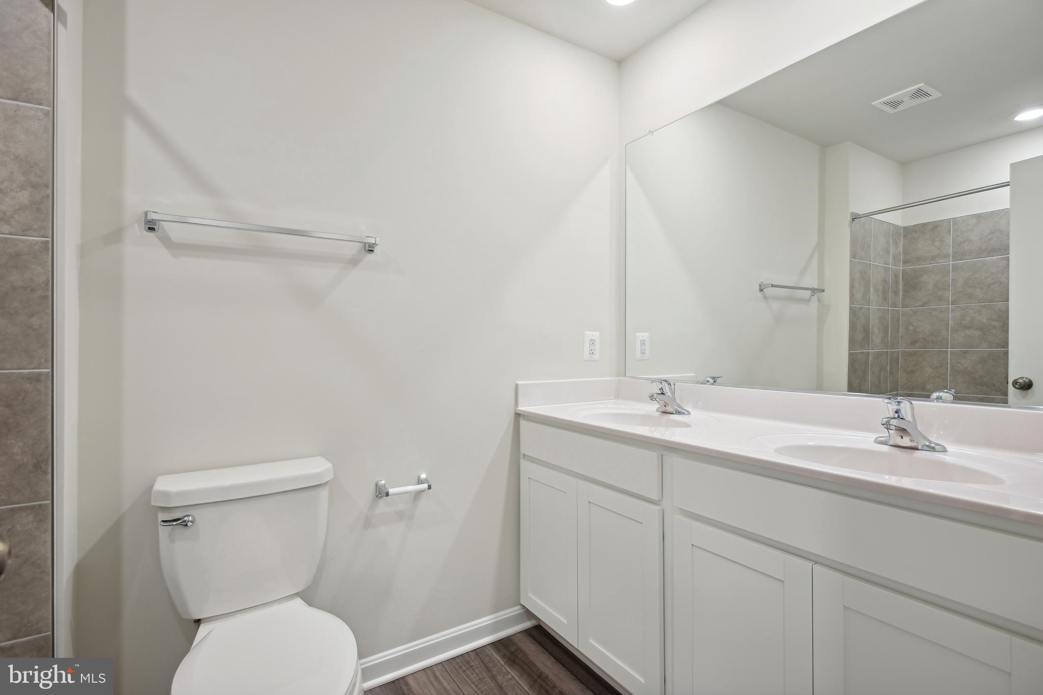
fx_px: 492
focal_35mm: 17
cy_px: 348
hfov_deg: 93.3
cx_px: 522
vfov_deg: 70.4
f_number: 8
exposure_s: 1/13
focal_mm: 17
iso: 200
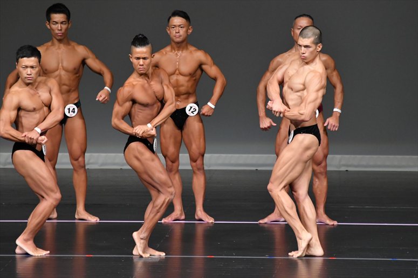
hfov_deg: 6.0
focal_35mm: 345
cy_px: 139
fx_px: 4004
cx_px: 209
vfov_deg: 4.0
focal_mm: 230
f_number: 5.6
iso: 4000
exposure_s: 1/400
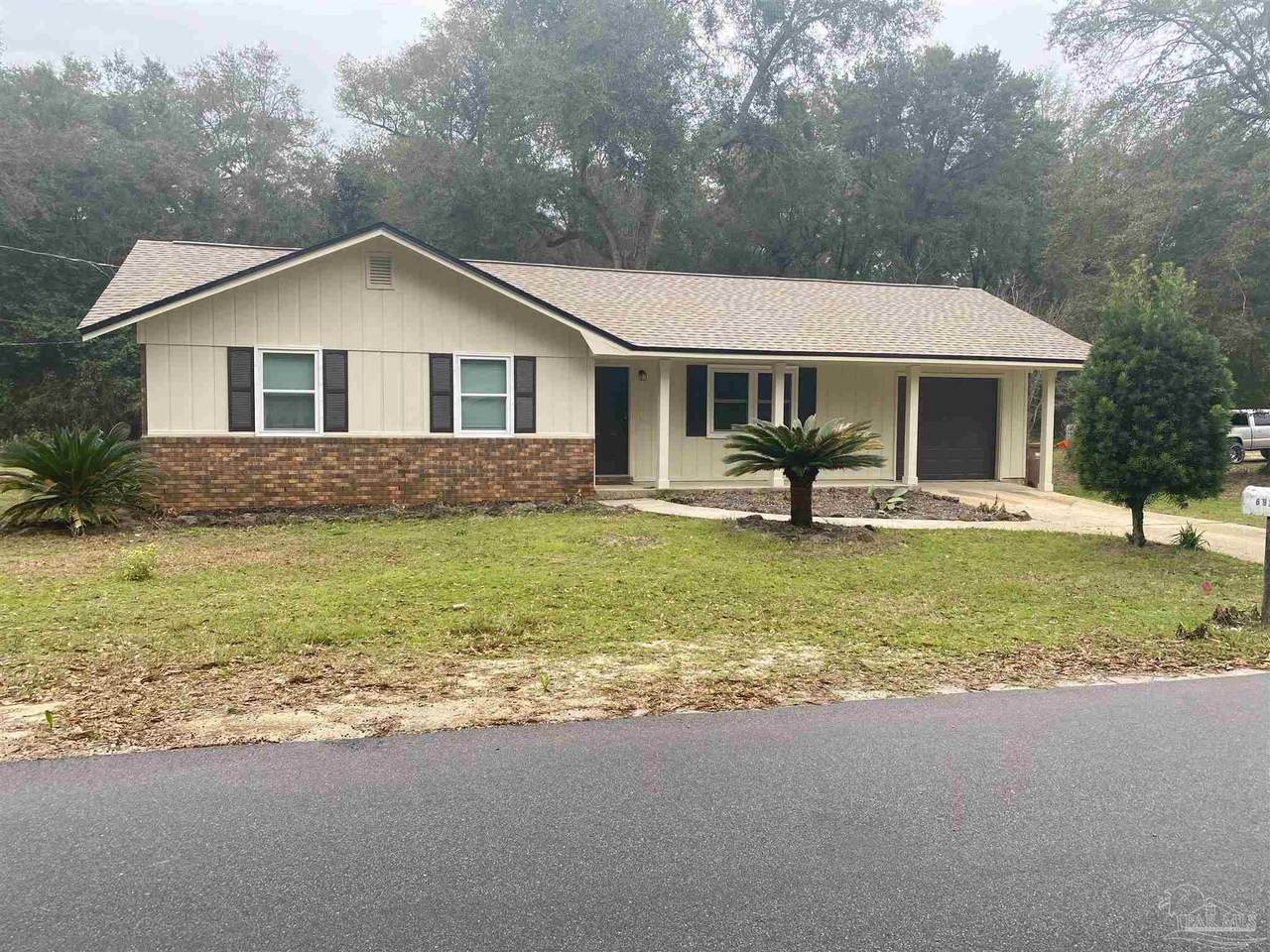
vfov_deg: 53.1
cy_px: 476
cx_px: 635
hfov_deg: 67.3
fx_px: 954
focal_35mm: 26
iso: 32
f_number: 1.8
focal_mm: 4.25
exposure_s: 1/384
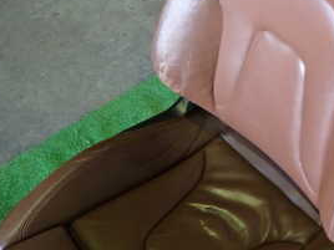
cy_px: -7
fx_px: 540
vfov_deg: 24.7
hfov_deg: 32.3
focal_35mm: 56
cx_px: 314
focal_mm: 4.5
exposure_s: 1/30
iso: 400
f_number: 2
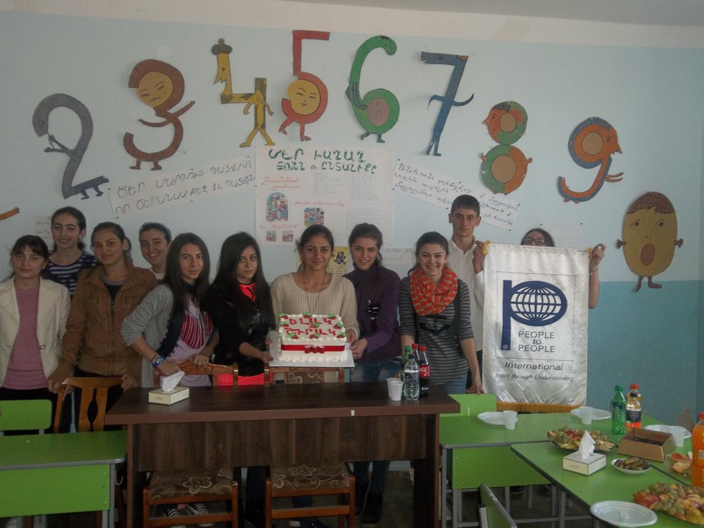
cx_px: 352
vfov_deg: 44.2
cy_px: 264
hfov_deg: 56.8
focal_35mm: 32
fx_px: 651
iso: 160
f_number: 3.7
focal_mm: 5.7
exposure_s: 1/40
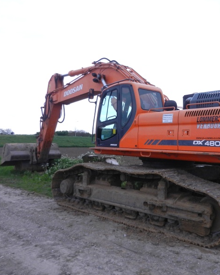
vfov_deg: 54.2
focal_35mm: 33
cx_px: 165
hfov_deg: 43.1
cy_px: 139
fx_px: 269
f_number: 3.5
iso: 160
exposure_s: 1/60
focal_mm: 4.5
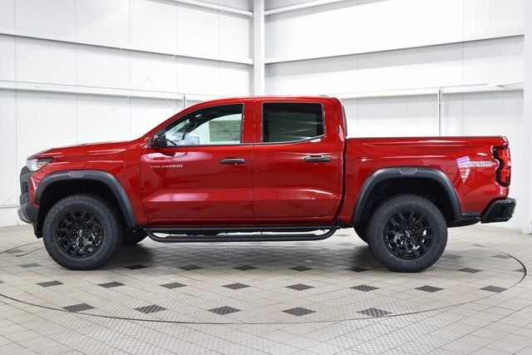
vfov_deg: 29.9
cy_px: 178
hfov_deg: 43.6
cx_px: 266
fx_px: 665
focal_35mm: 45
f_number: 6.3
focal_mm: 30
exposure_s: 1/15
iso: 720
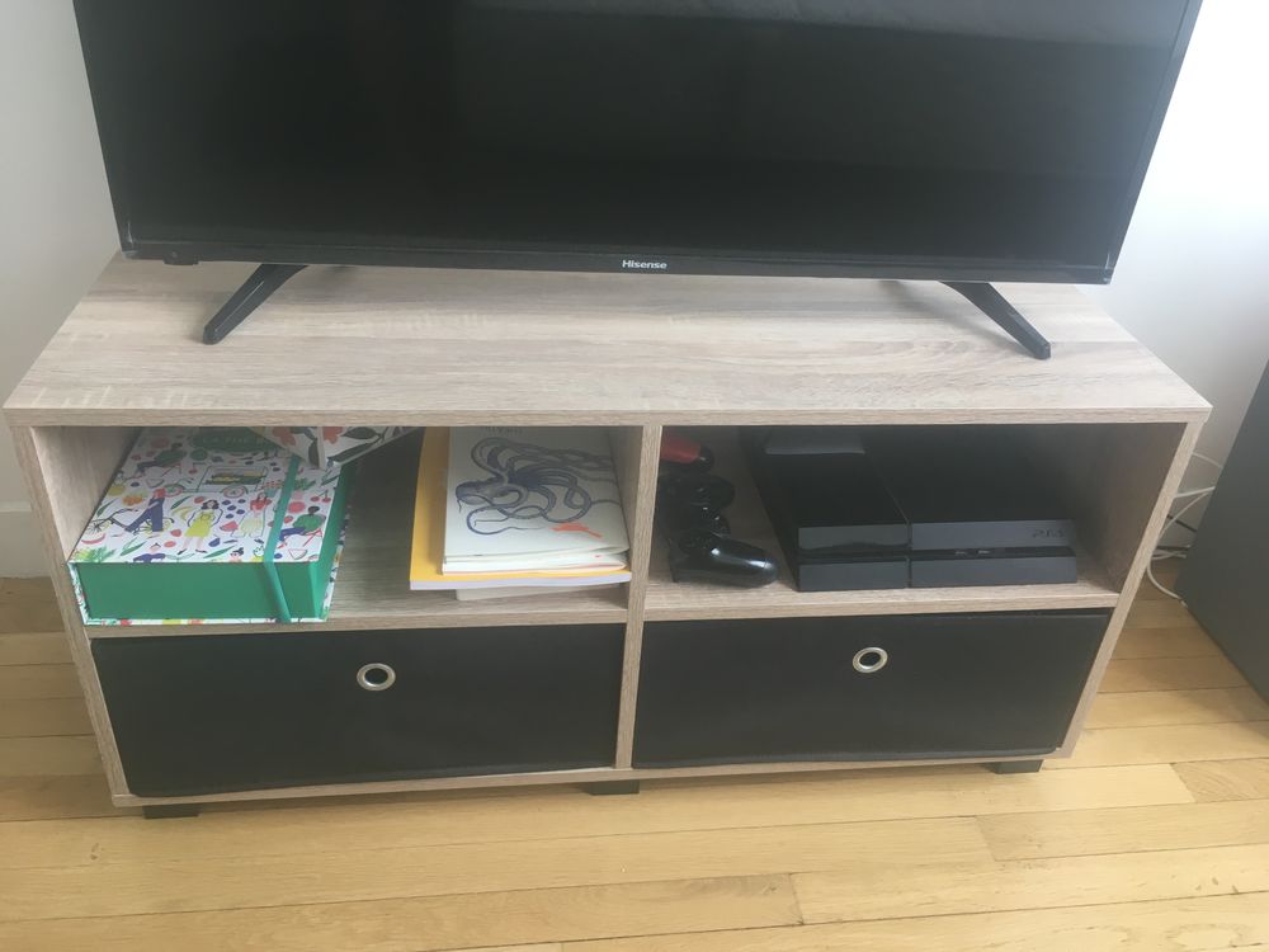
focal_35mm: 29
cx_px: 634
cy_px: 476
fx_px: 1063
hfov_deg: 61.7
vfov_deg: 48.2
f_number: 2.2
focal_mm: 4.15
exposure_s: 1/33
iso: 64
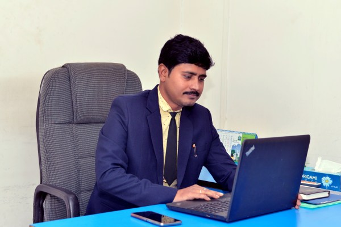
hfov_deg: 39.6
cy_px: 114
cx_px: 170
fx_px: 474
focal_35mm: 50
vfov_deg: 27.0
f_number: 4
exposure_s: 1/125
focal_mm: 50
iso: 800
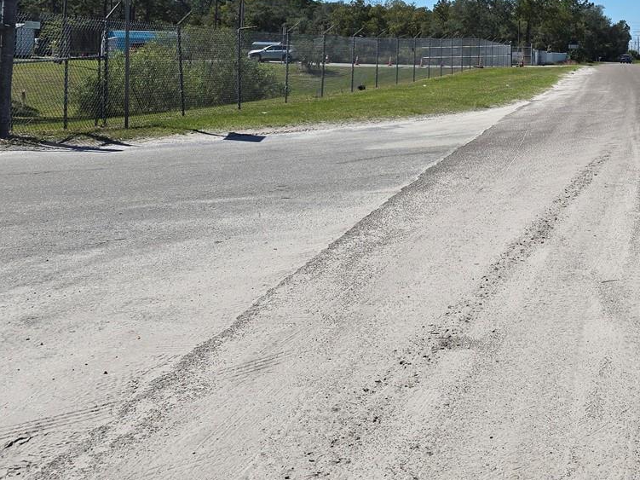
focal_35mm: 49
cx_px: 558
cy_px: 0
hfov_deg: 36.8
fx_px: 906
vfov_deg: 27.9
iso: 12
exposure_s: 1/1300
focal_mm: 6.3
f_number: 1.7
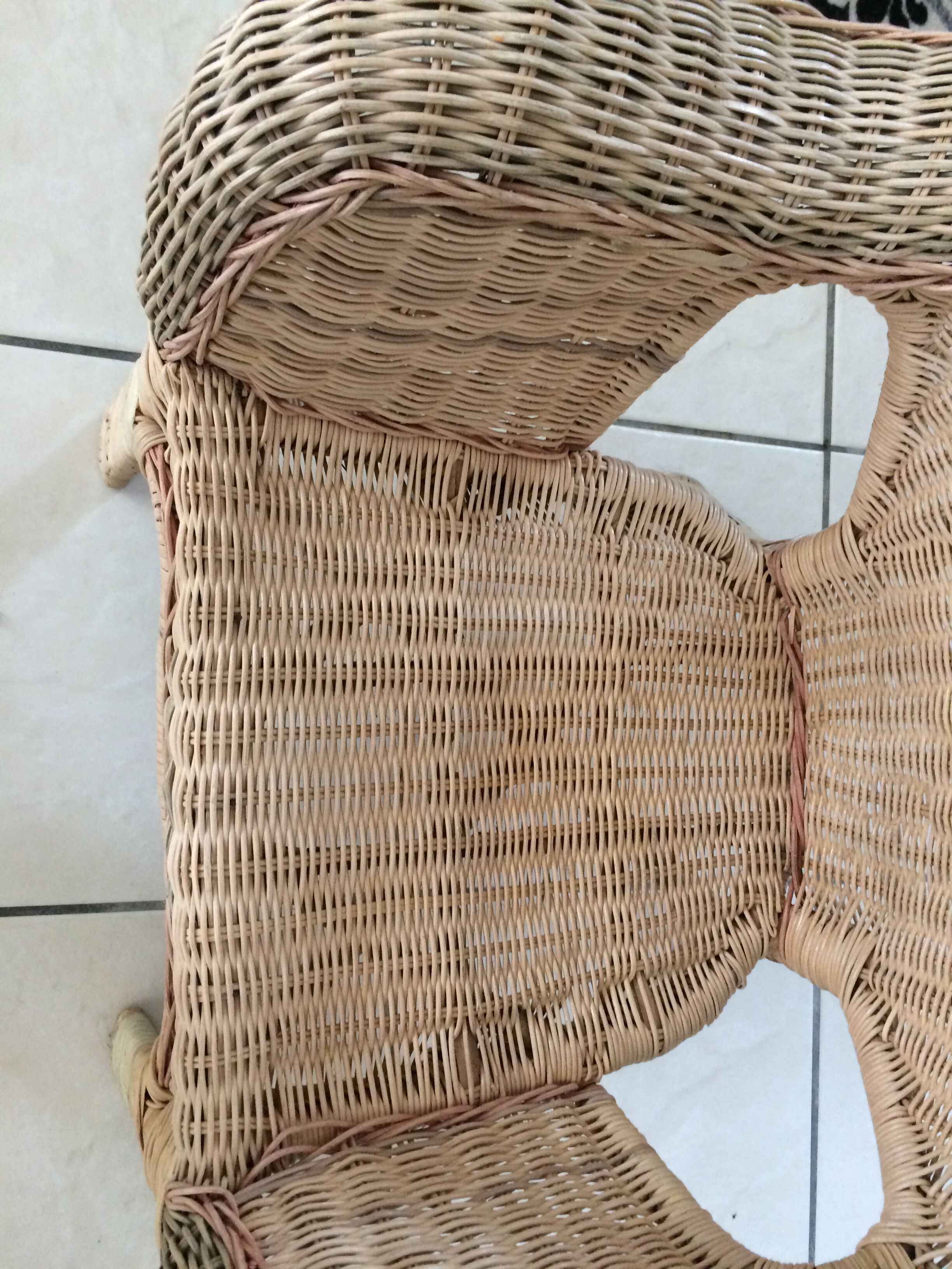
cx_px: 476
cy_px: 634
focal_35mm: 29
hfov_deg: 48.2
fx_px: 1063
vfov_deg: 61.7
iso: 250
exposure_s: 1/33
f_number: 2.2
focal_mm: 4.15
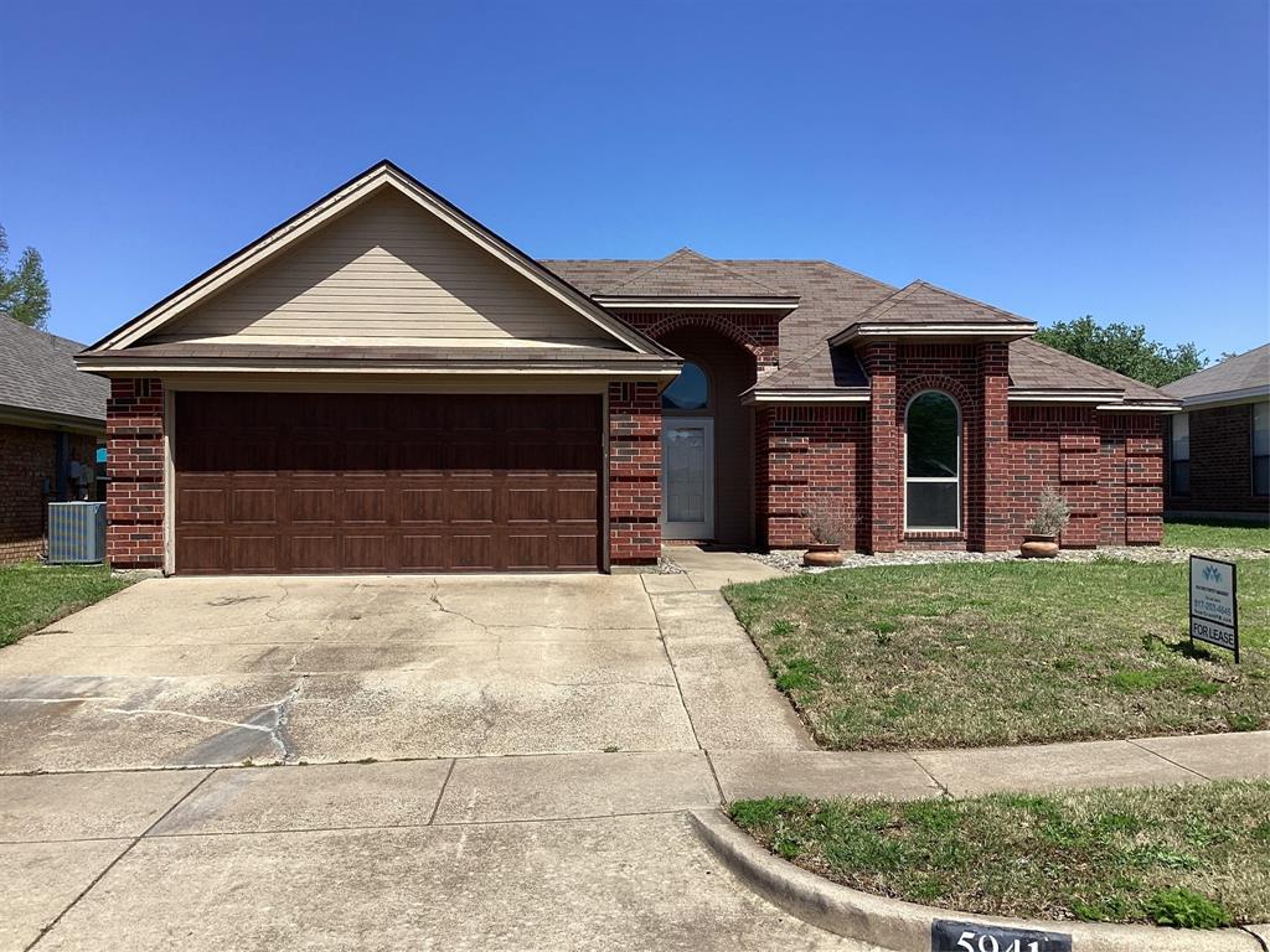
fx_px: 1137
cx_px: 635
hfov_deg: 58.4
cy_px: 476
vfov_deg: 45.4
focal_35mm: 31
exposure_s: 1/1456
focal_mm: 3.3
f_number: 2.4
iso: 25
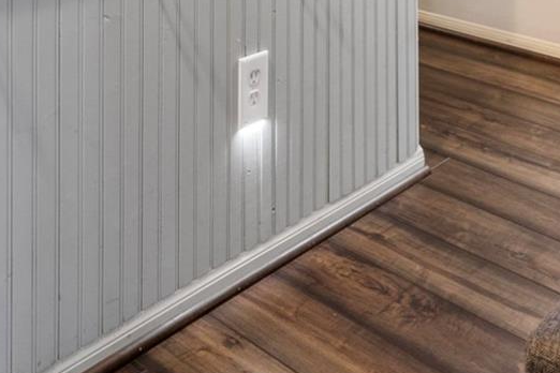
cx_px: 106
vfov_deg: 21.7
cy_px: -200
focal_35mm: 51
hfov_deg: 37.4
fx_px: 793
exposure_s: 20
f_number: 9
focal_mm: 13
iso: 250
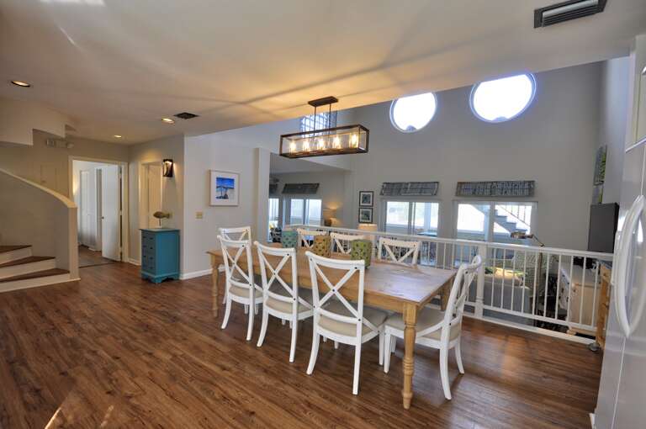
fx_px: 269
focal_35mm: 15
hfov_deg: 100.5
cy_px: 214
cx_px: 323
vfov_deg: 77.2
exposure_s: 1/40
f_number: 8
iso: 400
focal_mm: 10
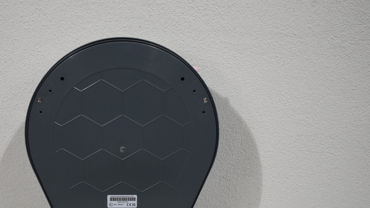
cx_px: 132
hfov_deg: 37.7
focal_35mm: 55
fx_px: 537
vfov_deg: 21.6
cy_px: 171
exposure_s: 1/250
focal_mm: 25
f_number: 4
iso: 560
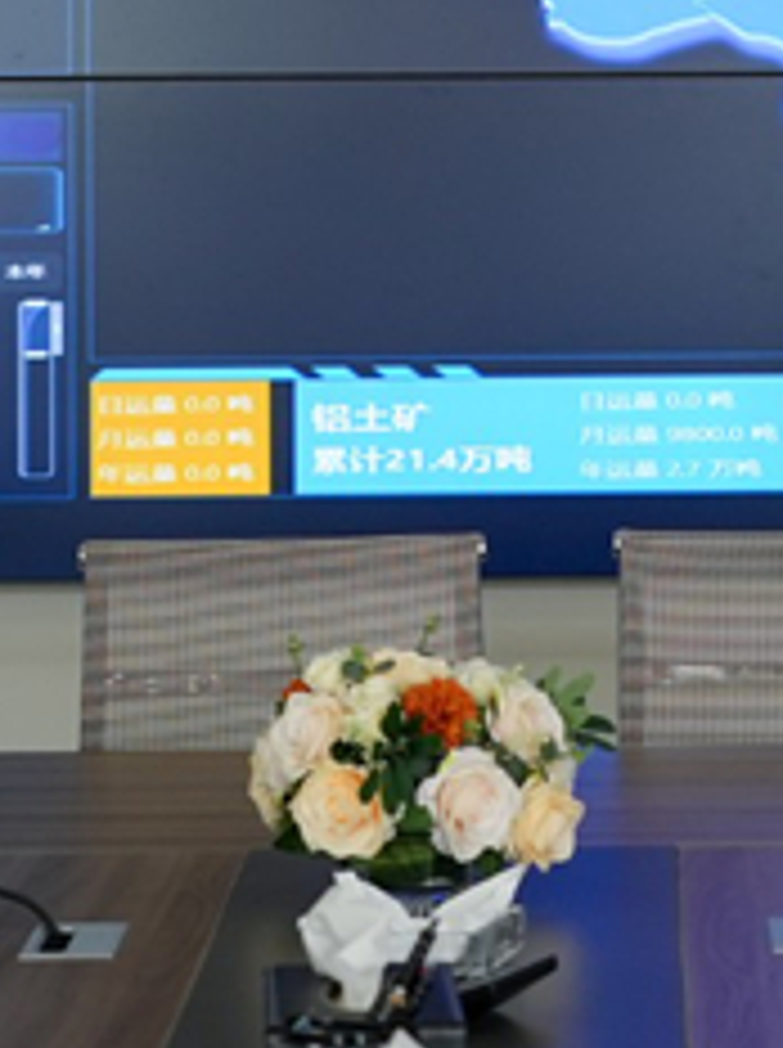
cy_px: -135
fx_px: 5202
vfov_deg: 11.3
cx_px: 788
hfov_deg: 8.6
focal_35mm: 172
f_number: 4
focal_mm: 52
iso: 500
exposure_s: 1/160
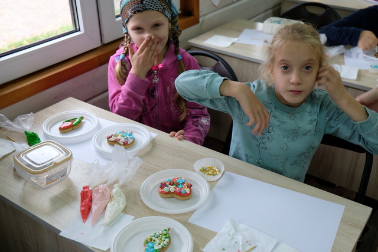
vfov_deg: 35.1
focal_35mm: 38
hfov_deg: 50.7
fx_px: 399
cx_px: 189
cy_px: 126
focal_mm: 25.4
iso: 400
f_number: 4
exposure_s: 1/52
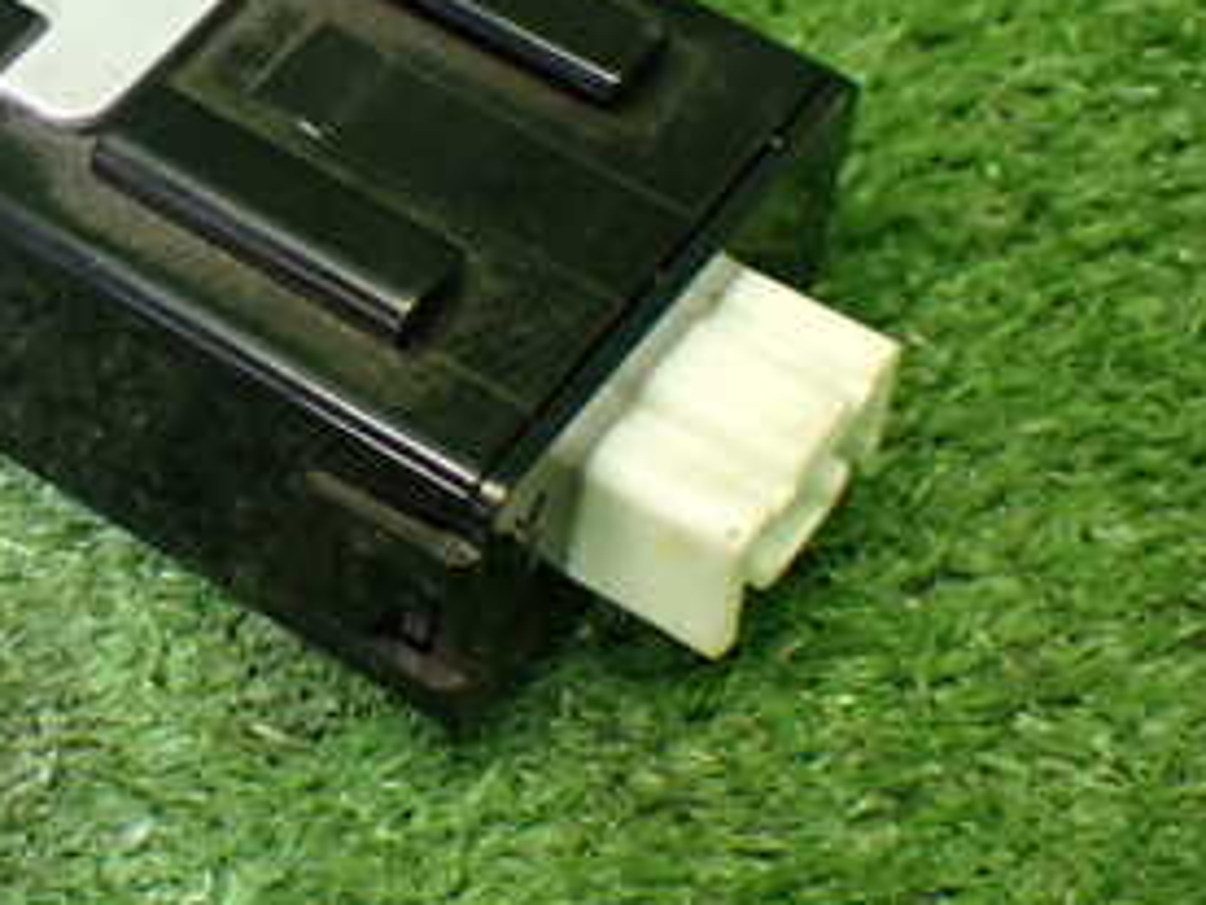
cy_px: 197
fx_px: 3554
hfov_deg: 18.8
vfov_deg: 14.4
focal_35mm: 102
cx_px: 9
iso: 800
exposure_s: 1/80
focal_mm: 8.4
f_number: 3.1
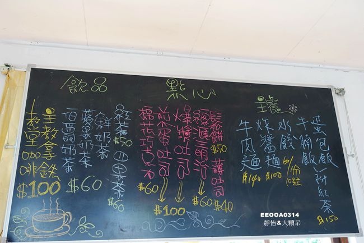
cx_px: 182
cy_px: 122
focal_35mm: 33
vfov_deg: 39.9
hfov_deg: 57.2
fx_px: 334
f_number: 2.8
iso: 125
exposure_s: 1/40
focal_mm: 12.06
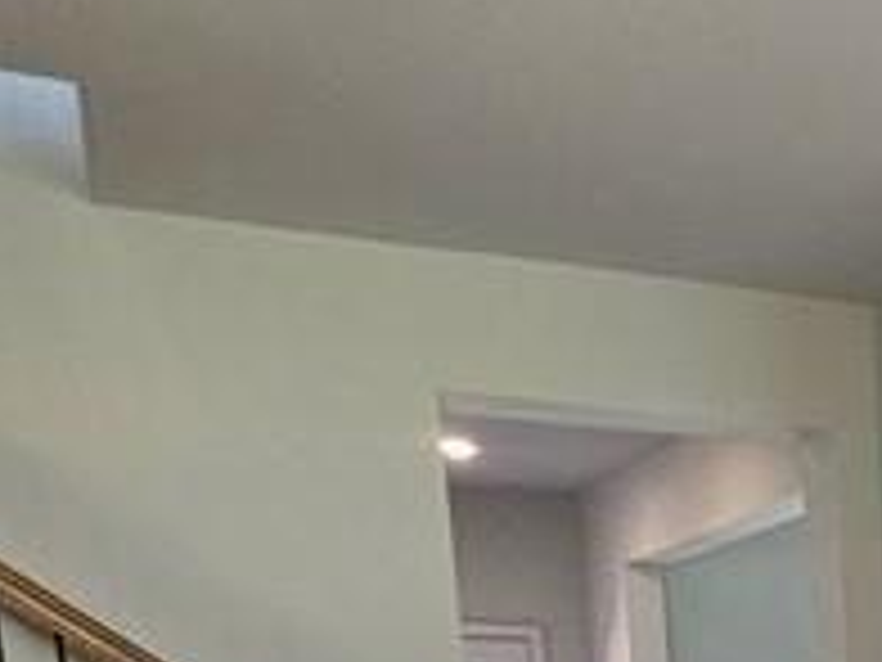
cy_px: 1225
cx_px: 1350
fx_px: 1733
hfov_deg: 22.8
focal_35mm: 68
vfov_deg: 17.3
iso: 80
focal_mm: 2.2
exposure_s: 1/60
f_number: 2.2
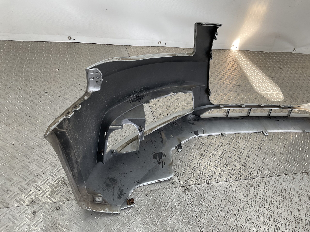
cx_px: 155
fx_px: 260
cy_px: 116
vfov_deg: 48.2
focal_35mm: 29
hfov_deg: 61.7
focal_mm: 3
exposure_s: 1/120
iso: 16
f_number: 1.8
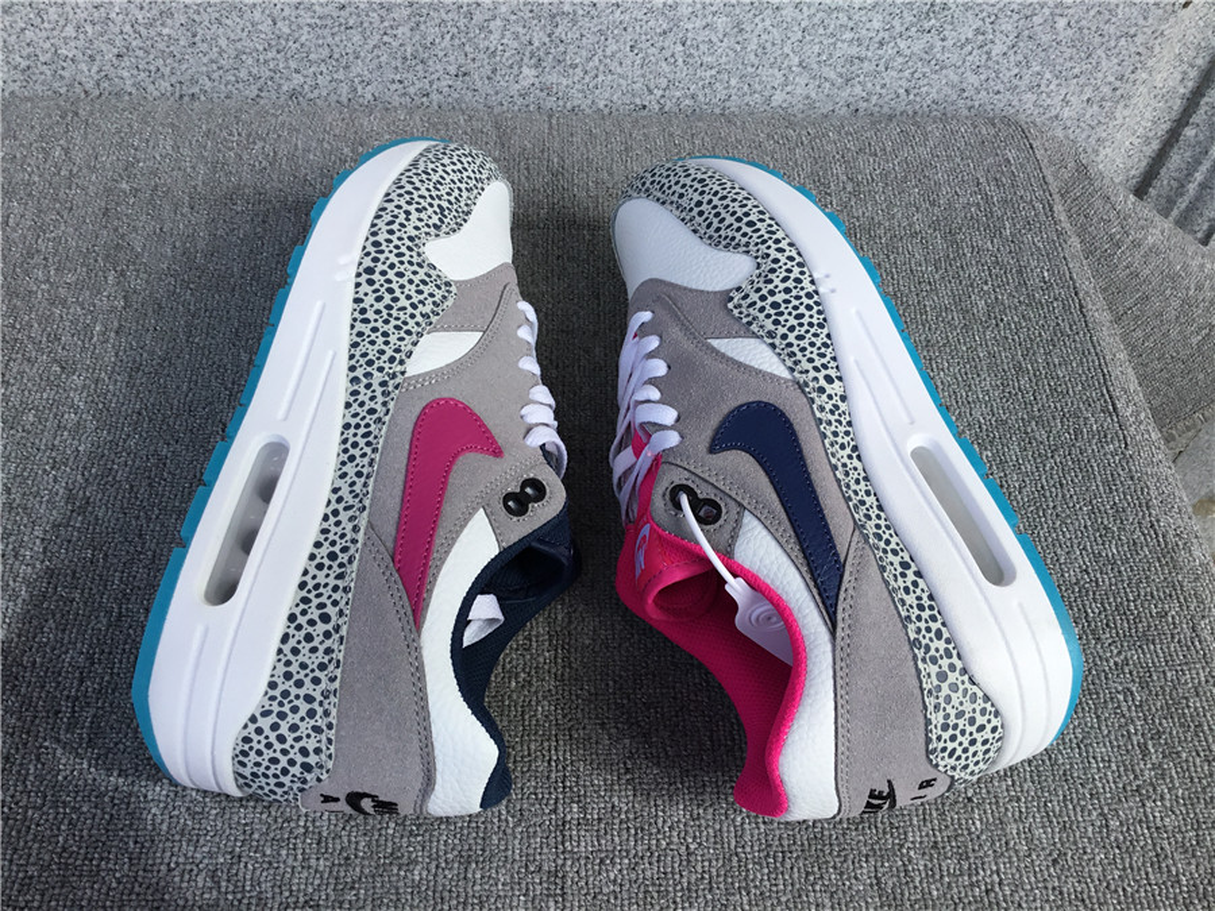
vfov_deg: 45.4
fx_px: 1088
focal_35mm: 31
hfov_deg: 58.4
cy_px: 456
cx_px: 608
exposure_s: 1/476
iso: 25
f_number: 2.4
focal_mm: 3.3
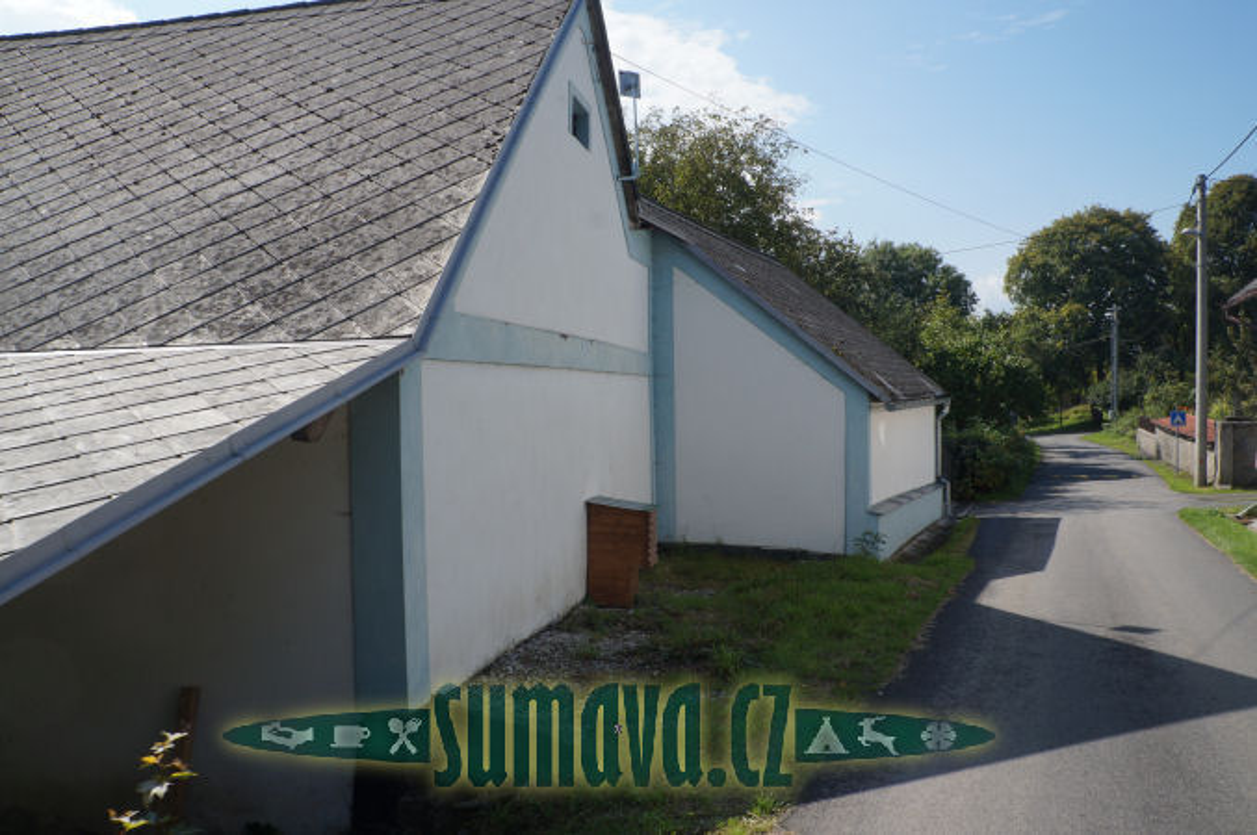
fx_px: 942
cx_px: 628
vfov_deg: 47.8
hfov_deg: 67.4
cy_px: 418
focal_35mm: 27
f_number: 10
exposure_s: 1/320
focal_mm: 18
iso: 200
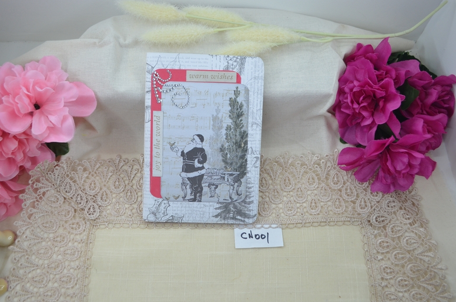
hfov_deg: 55.9
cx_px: 229
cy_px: 150
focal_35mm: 34
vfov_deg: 38.7
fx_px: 430
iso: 400
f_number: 4.5
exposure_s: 1/80
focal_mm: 22
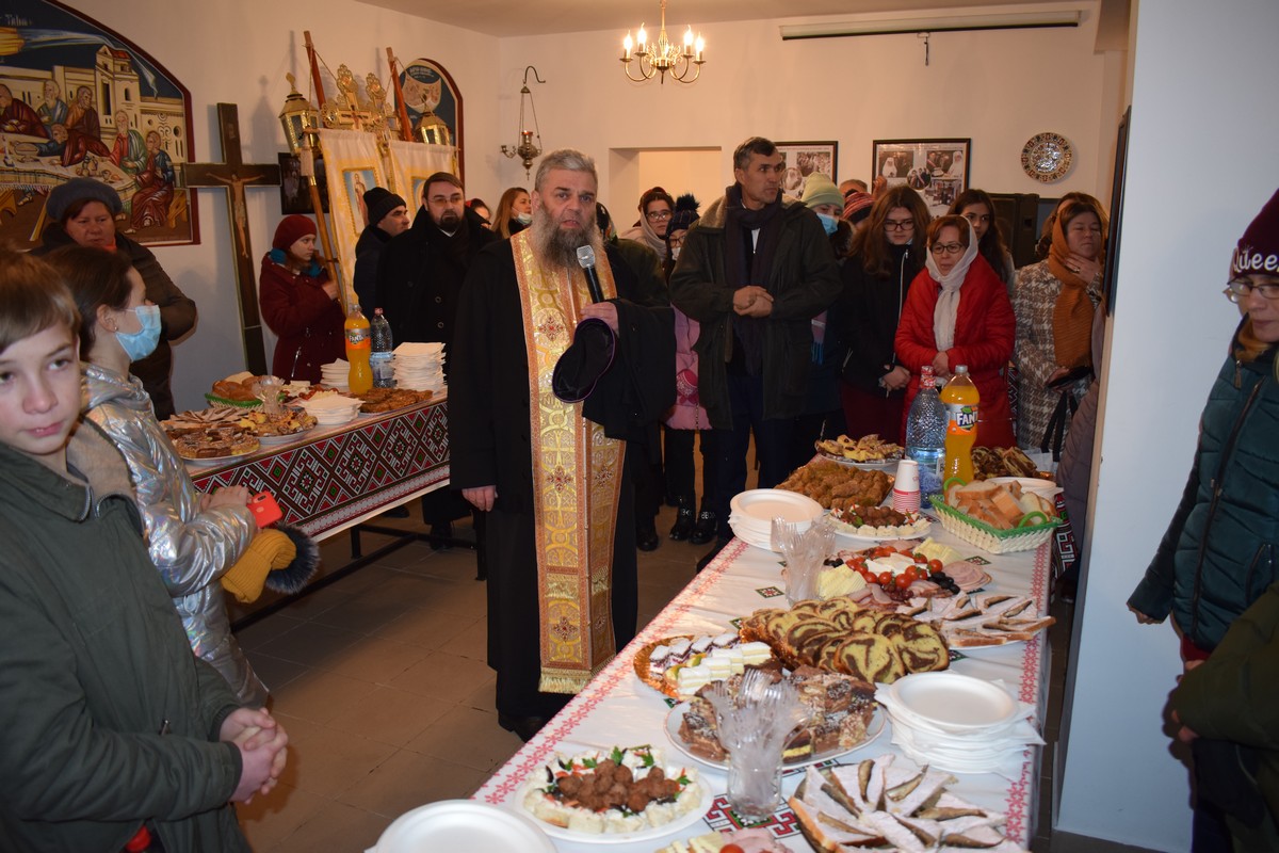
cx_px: 640
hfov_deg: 67.4
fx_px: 959
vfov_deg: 47.9
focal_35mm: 27
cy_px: 426
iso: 800
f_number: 3.5
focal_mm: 18
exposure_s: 1/60
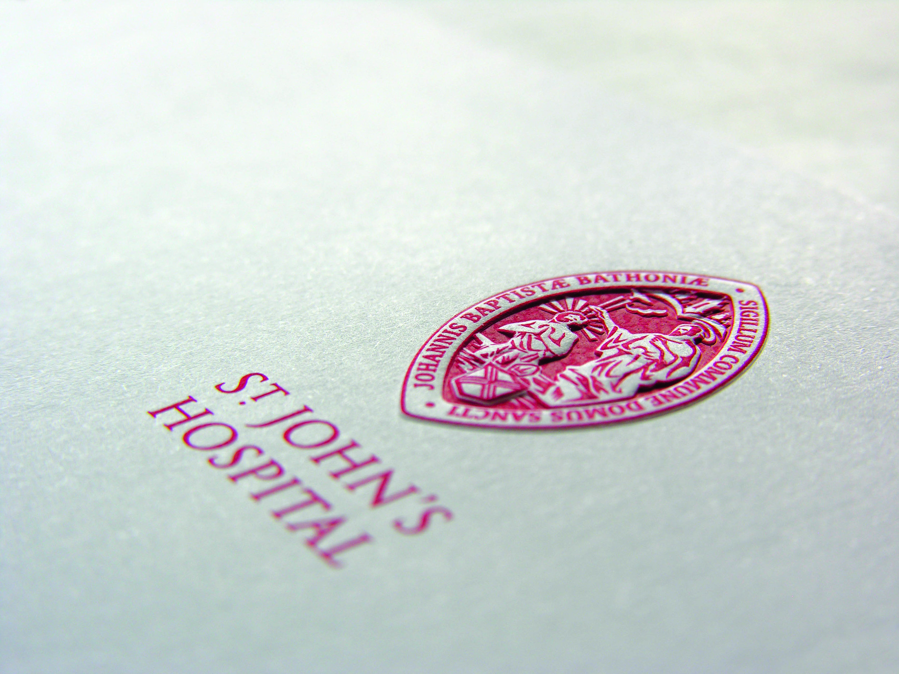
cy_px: 337
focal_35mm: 86
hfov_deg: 22.8
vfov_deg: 17.2
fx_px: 2233
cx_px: 450
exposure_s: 1/135
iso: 50
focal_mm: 21.8
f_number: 4.9
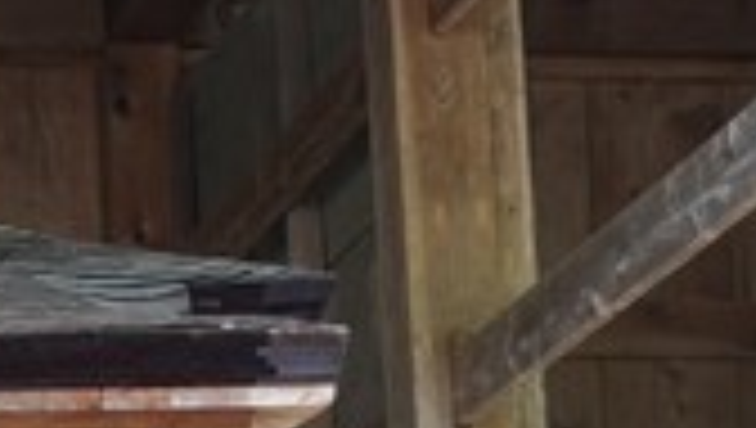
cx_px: -500
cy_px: 559
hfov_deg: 9.3
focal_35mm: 223
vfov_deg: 5.4
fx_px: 4476
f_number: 4
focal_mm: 35
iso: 250
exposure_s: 1/60
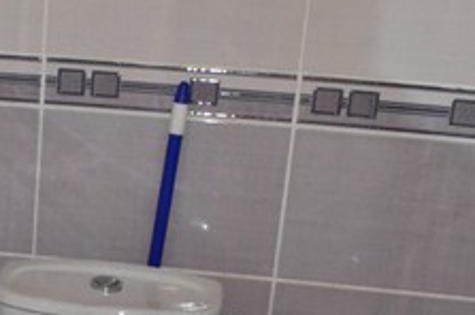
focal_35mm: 86
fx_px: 1133
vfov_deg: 15.4
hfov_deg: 22.6
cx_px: -17
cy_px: 358
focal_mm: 18
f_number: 8
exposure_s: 1/200
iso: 6400
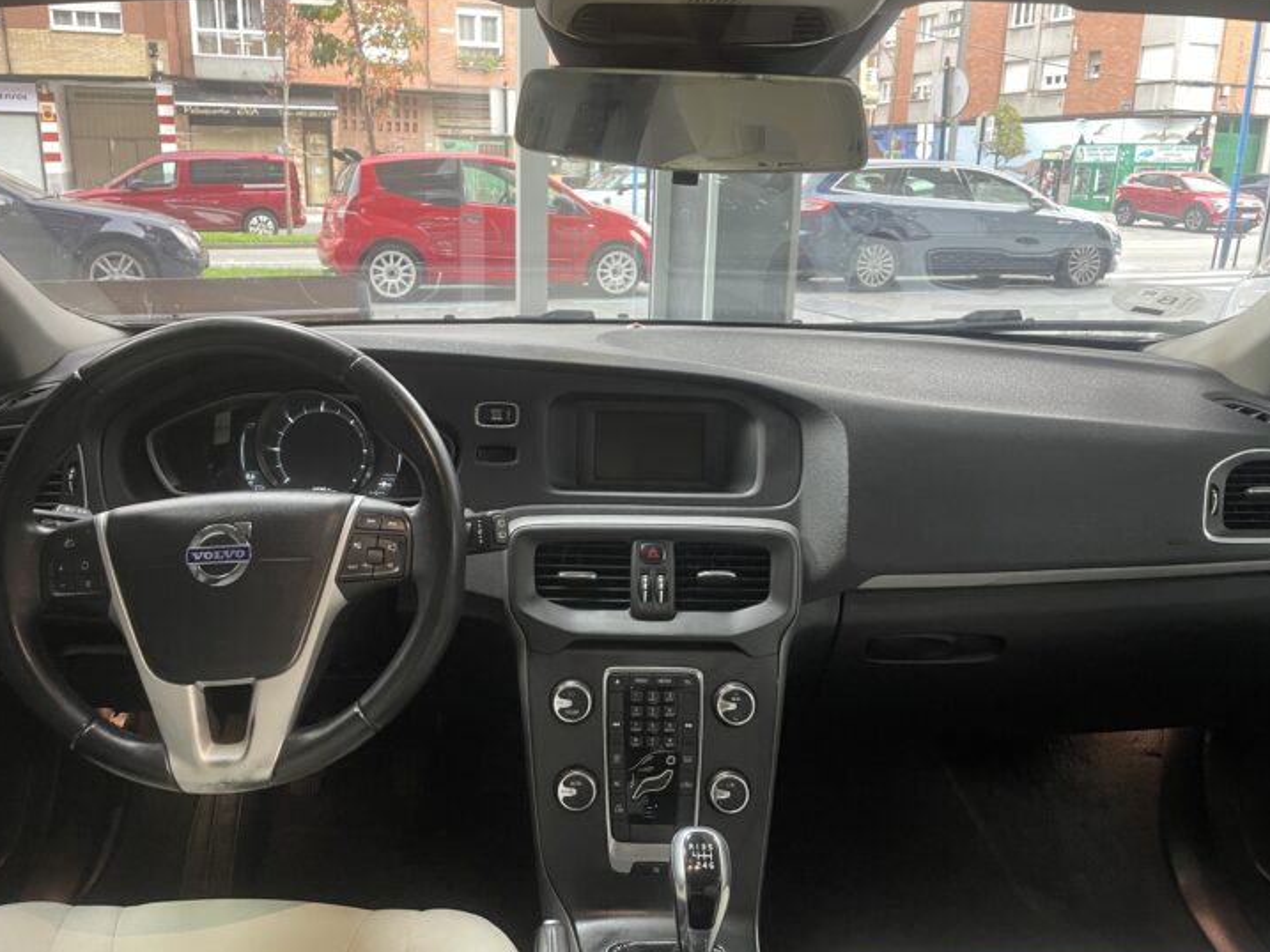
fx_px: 1064
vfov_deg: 48.2
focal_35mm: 29
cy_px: 449
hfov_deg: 61.5
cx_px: 574
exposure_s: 1/50
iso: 200
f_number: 1.6
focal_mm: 4.2
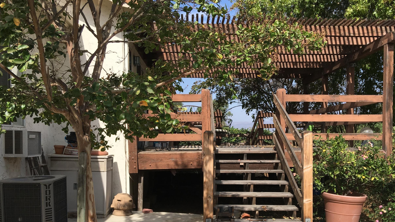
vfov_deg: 30.0
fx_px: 408
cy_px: 162
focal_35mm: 39
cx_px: 232
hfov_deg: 51.3
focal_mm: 4.15
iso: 25
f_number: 2.2
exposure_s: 1/1508
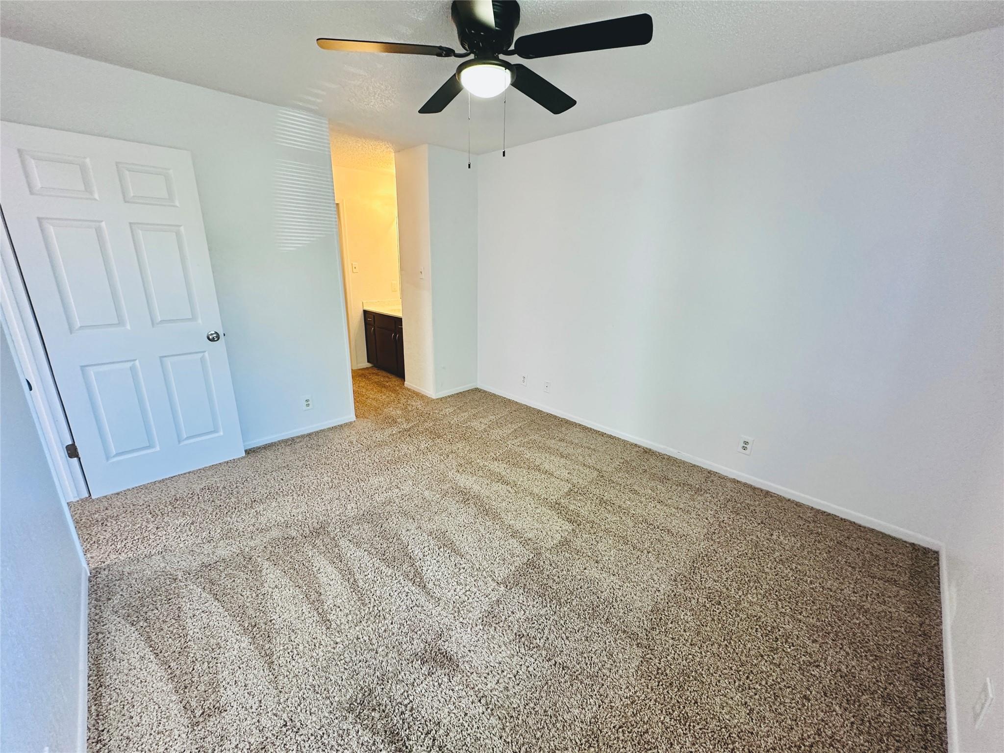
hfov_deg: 102.1
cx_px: 502
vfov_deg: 85.7
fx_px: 406
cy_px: 376
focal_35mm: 14
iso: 250
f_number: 2.2
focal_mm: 2.22
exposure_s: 1/120
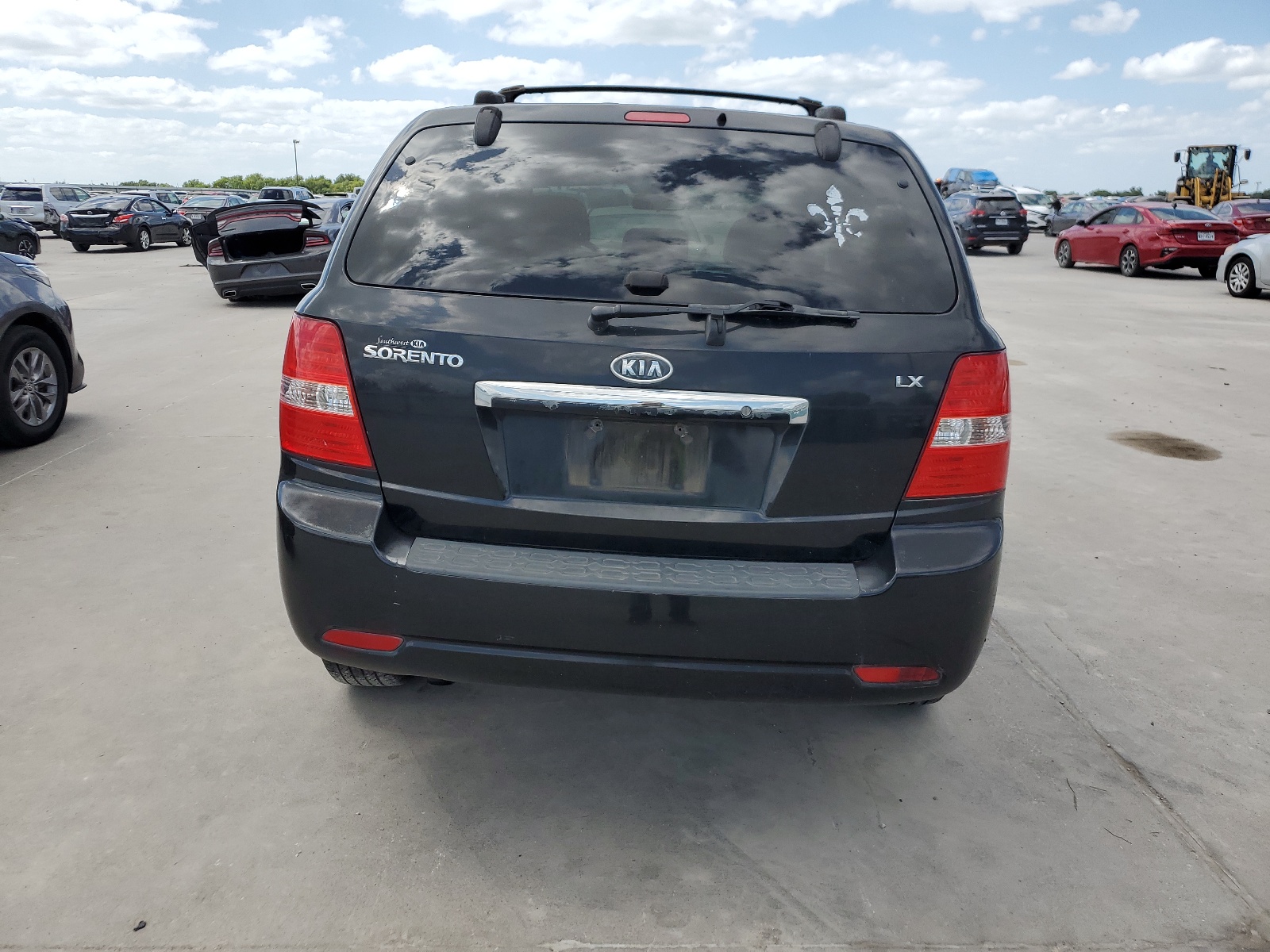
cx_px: 635
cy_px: 476
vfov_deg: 53.1
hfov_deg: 67.3
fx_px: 954
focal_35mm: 26
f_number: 1.5
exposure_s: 1/2500
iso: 50
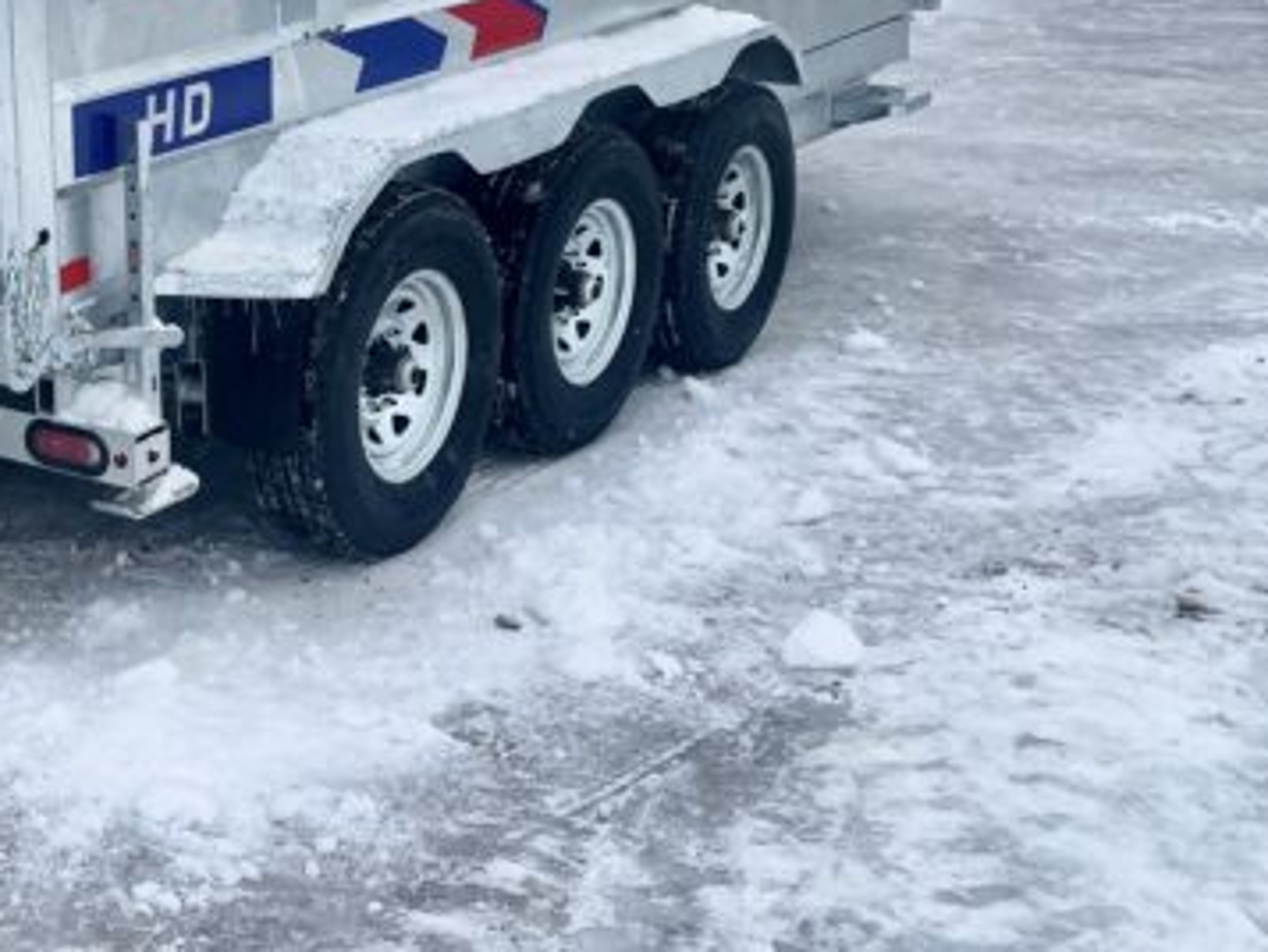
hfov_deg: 31.6
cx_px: 121
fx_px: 2125
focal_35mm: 58
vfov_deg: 24.9
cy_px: 229
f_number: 1.6
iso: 32
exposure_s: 1/1082
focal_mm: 4.2
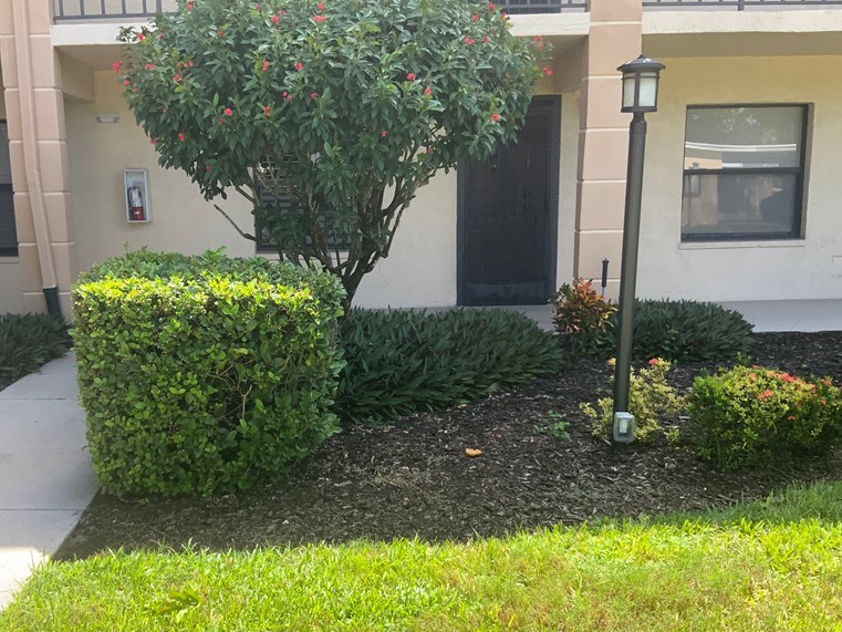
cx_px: 346
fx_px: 949
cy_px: 360
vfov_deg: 36.8
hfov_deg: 47.6
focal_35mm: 39
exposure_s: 1/370
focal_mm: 3
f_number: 1.8
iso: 16
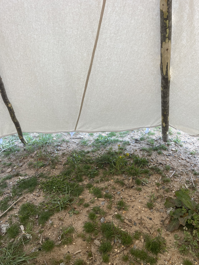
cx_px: 100
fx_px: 192
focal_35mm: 25
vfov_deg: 69.4
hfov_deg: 54.9
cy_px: 132
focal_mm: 5.1
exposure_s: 1/121
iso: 100
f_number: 1.6
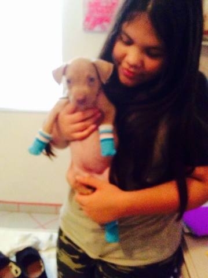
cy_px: 139
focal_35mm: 33
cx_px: 104
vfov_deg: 55.4
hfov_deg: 42.9
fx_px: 265
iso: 500
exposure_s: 1/15
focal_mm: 3.3
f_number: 2.4
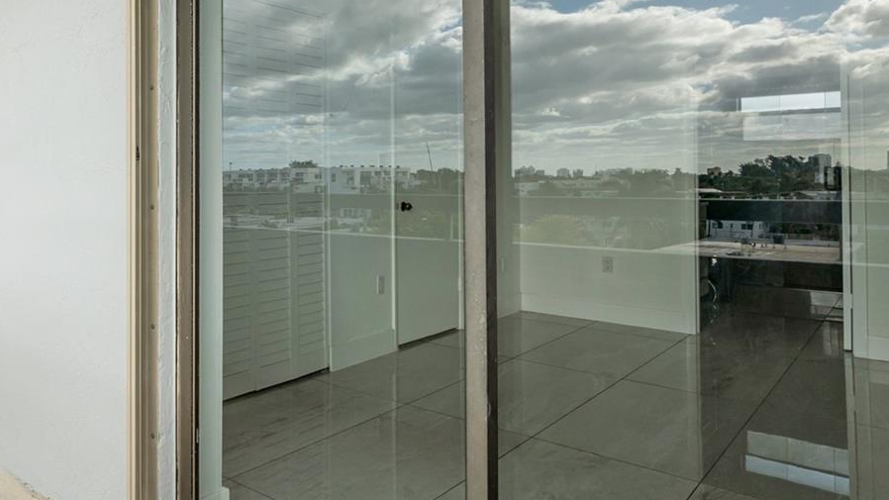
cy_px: 164
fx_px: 660
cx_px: 245
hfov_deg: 64.6
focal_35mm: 28
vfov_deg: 40.9
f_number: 8
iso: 200
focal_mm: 10
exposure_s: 1/250
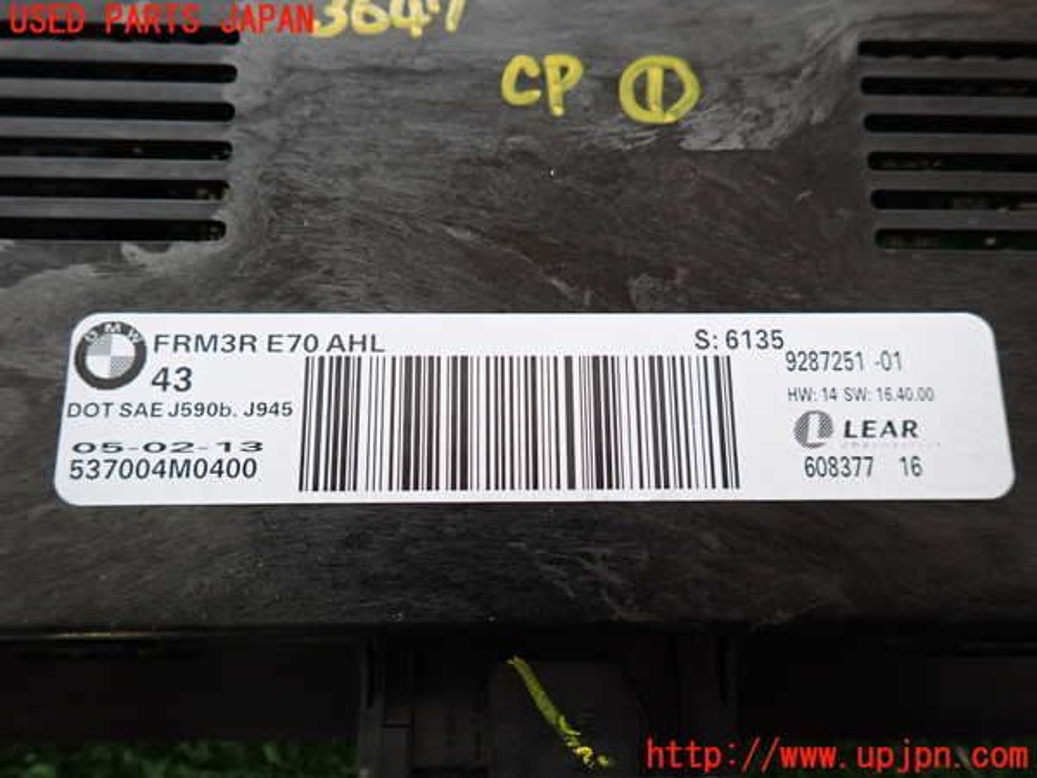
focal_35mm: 25
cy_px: 389
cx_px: 518
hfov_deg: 69.4
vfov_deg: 54.9
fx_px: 749
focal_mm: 4.5
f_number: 2
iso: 320
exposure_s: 1/30
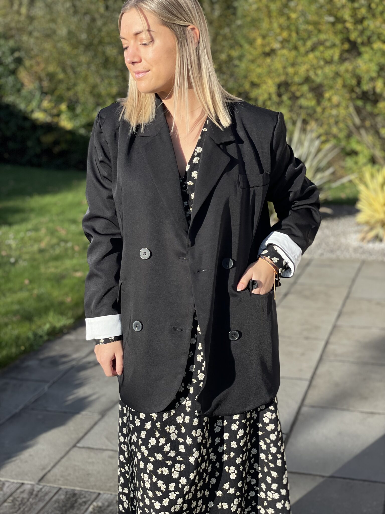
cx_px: 192
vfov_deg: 36.8
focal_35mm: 52
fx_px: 771
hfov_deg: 28.0
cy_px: 257
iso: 32
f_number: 2
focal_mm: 6
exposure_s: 1/2179
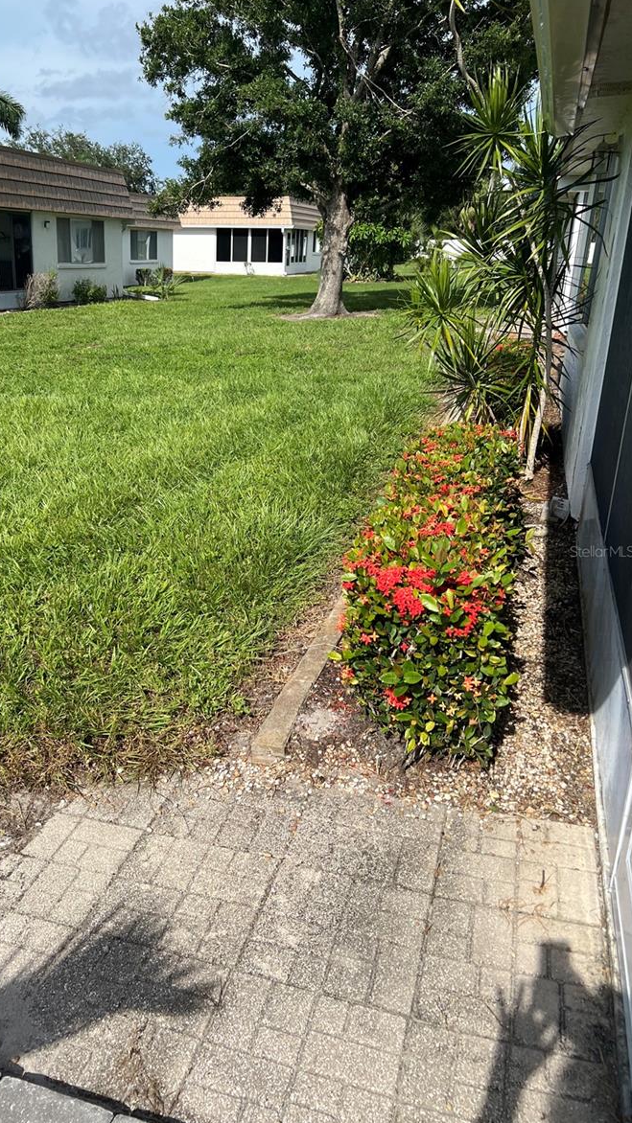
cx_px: 206
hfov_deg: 39.6
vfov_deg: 66.1
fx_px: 864
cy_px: 551
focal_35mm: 29
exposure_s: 1/4115
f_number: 1.5
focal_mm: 5.7
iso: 50
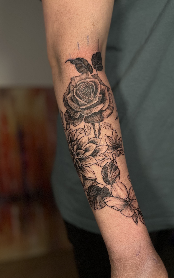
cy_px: 127
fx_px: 235
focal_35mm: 31
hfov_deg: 40.6
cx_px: 94
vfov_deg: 61.1
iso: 125
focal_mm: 5.7
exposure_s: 1/105
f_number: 1.5
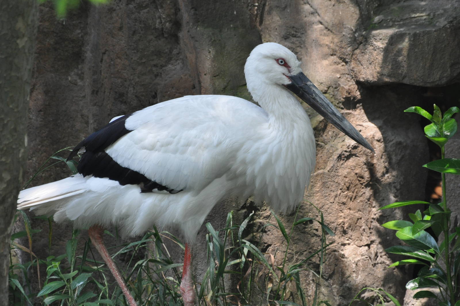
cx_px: 230
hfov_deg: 4.6
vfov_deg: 3.0
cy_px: 153
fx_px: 5743
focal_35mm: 450
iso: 800
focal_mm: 300
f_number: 5.6
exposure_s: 1/500
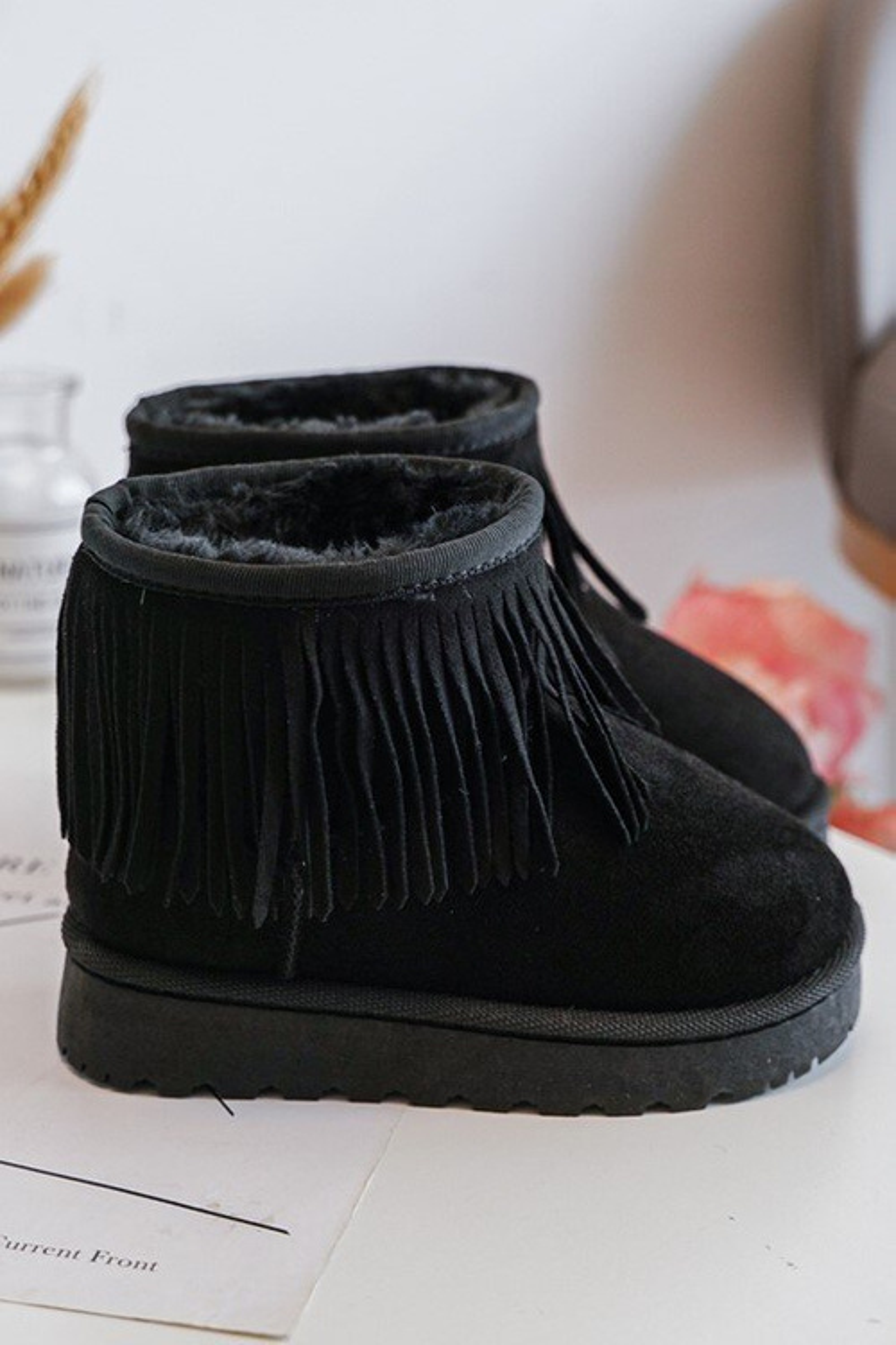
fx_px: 1605
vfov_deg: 45.4
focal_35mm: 43
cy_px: 672
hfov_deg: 31.2
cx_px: 448
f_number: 4
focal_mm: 43
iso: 500
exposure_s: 1/100
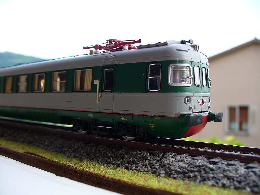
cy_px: 98
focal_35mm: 37
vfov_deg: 38.7
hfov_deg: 50.1
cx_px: 130
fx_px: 278
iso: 80
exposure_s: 1/160
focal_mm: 6.1
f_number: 2.8
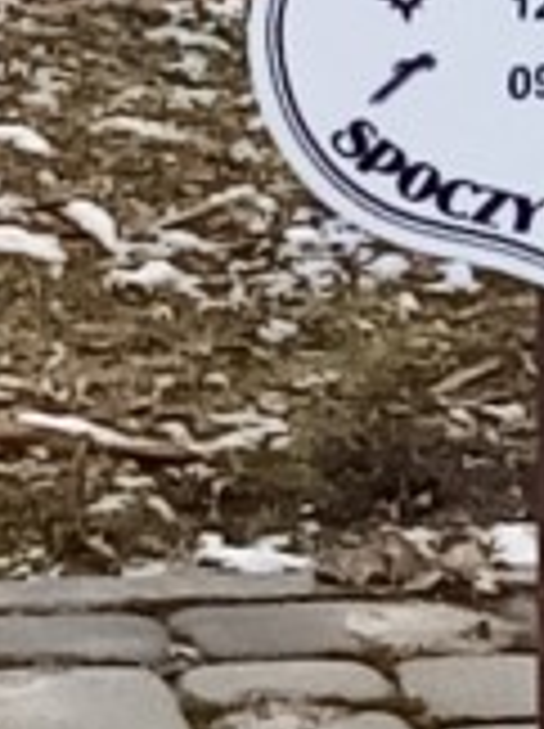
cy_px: 252
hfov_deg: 13.8
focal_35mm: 103
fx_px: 2164
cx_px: 710
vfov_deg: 19.1
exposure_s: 1/100
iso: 109
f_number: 1.8
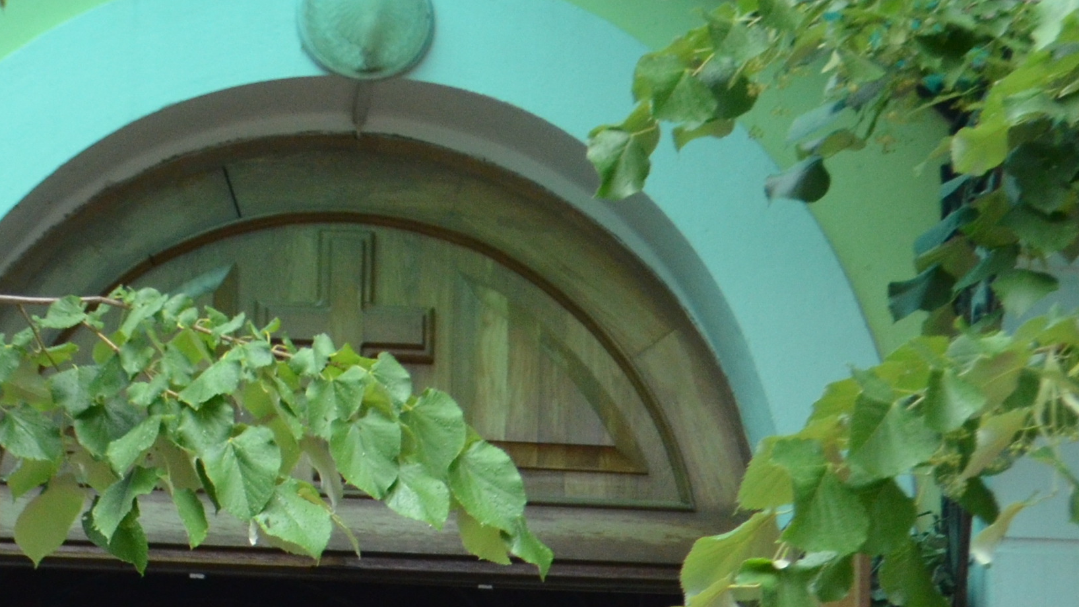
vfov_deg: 6.3
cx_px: 334
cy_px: 1040
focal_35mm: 189
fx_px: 5408
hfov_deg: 11.4
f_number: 5.3
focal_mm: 40
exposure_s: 1/500
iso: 1100
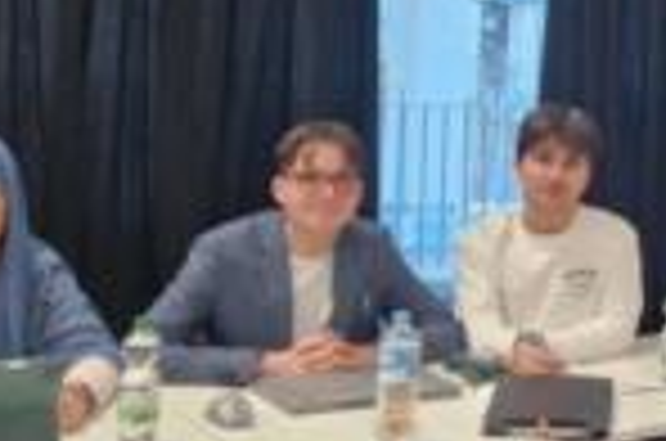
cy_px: 70
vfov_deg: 16.6
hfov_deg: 24.0
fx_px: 1495
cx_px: 666
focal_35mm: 81
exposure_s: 1/100
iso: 200
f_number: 1.8
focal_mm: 5.4
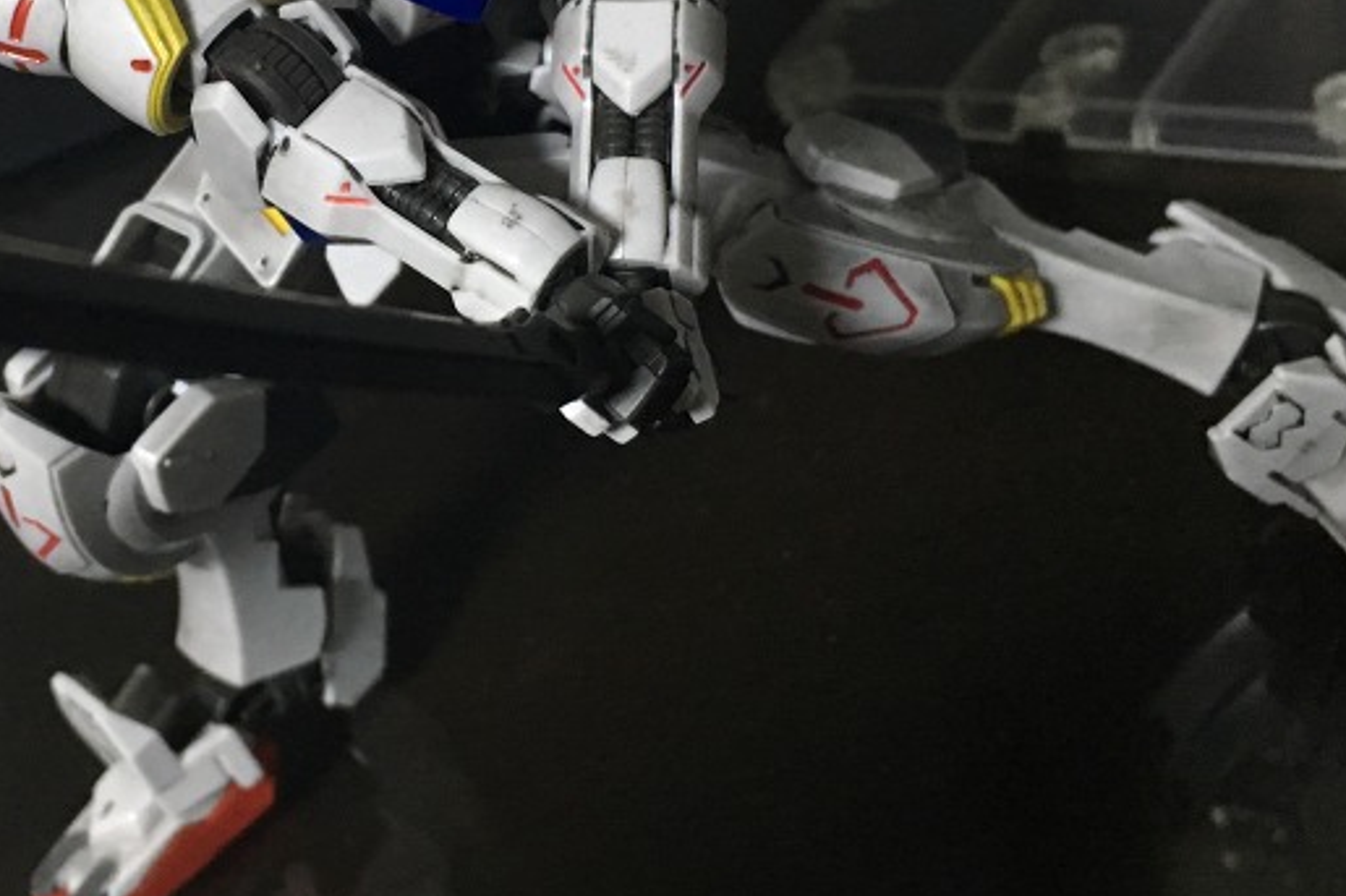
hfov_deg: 32.8
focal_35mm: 60
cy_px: 157
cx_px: 355
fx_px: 2242
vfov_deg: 22.3
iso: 200
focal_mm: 4.15
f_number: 2.2
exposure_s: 1/24
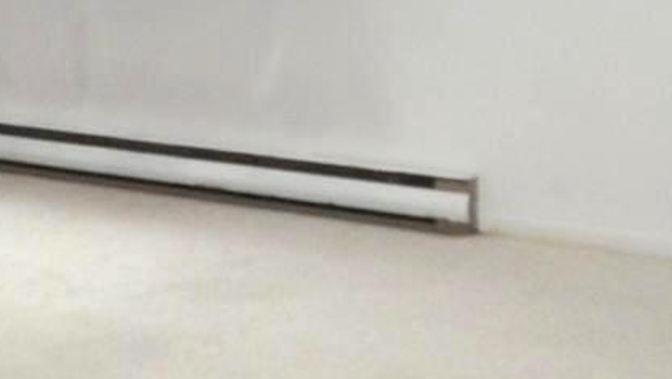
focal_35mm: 92
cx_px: 194
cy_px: 61
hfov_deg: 23.0
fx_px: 1640
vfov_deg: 13.1
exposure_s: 1/60
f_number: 4
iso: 800
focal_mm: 12
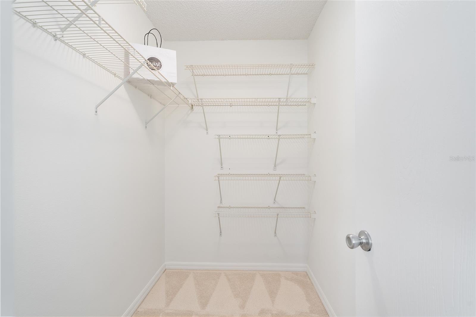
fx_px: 251
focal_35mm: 19
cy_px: 158
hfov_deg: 86.9
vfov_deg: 64.5
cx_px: 238
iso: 100
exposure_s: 1/1.25
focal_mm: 19
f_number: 7.1
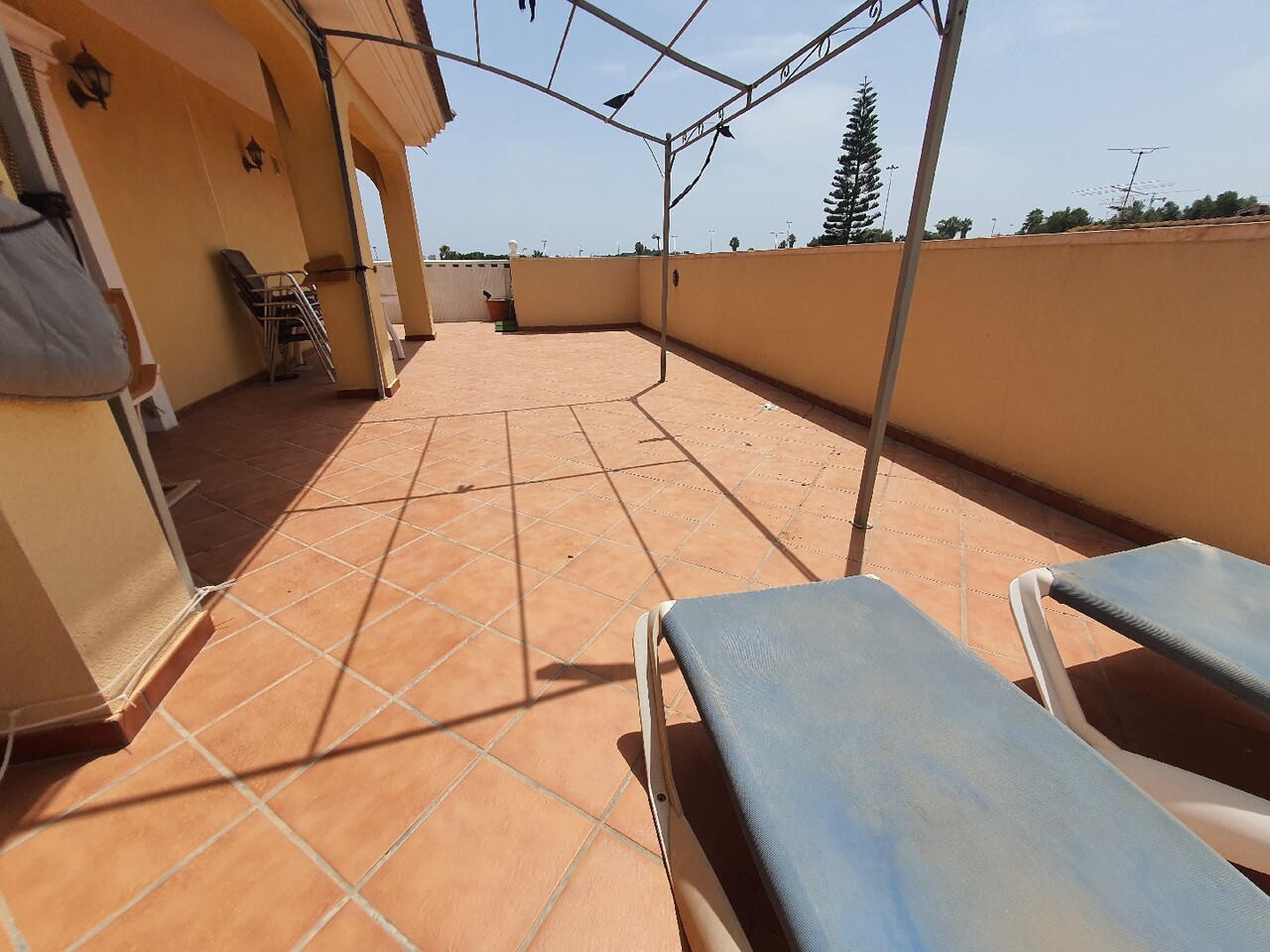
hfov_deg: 106.2
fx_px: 477
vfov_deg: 89.9
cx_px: 635
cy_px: 476
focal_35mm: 13
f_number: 2.2
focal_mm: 1.8
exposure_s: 1/1456
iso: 50
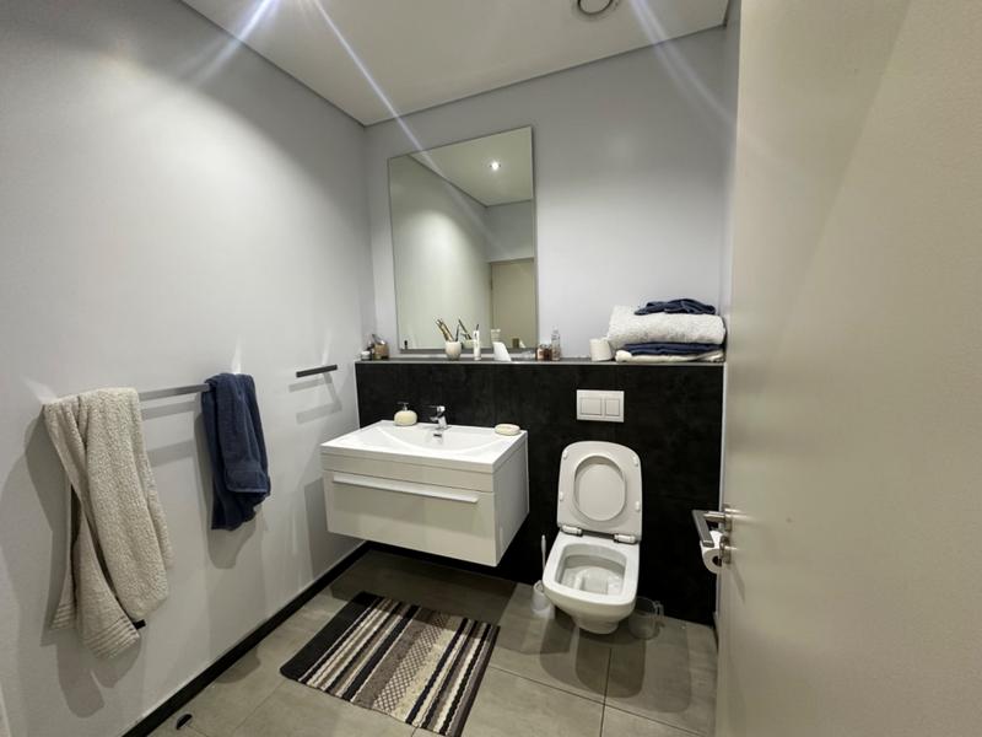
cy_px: 368
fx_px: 397
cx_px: 491
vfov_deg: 85.7
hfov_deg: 102.1
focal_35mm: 14
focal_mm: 2.22
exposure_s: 1/50
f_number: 2.2
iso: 200
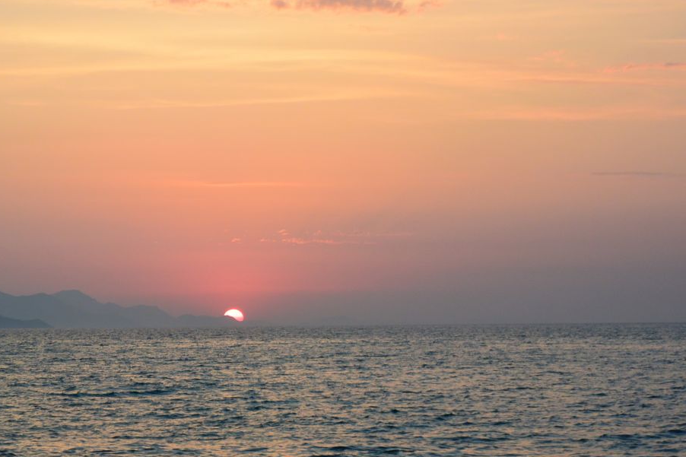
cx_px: 224
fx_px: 2191
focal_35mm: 115
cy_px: 251
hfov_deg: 17.7
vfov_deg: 11.9
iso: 160
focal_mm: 30
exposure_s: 1/125
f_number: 5.6
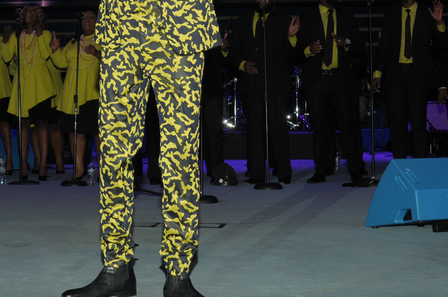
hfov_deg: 24.4
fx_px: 1032
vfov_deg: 16.3
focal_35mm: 83
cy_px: 48
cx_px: 161
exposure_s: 1/80
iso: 400
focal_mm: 28
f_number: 7.1
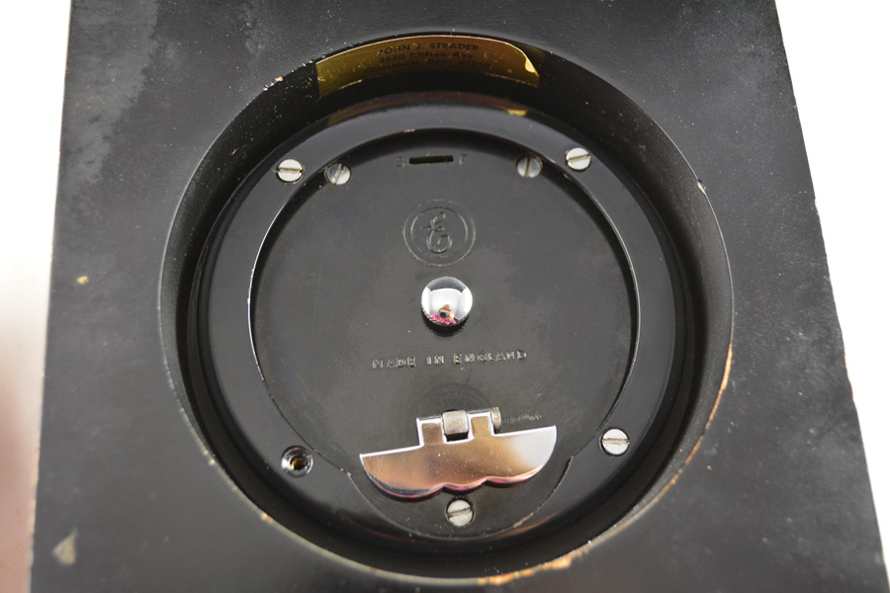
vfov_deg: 31.9
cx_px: 445
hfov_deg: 46.4
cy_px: 296
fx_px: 1038
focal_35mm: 42
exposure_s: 1/50
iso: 800
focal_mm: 28
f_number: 4.5
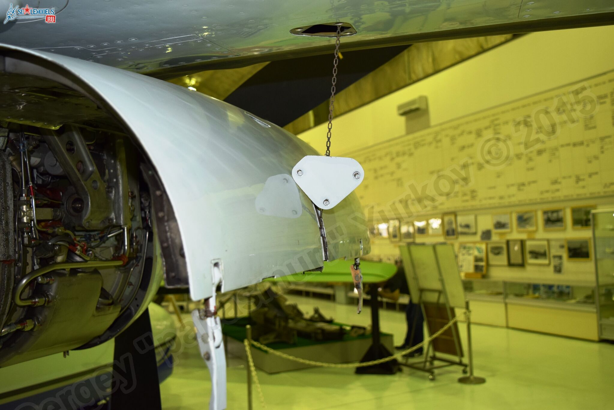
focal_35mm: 34
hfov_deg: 55.1
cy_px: 205
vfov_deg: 38.4
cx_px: 307
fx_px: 589
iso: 720
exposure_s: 1/100
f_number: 5
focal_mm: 23
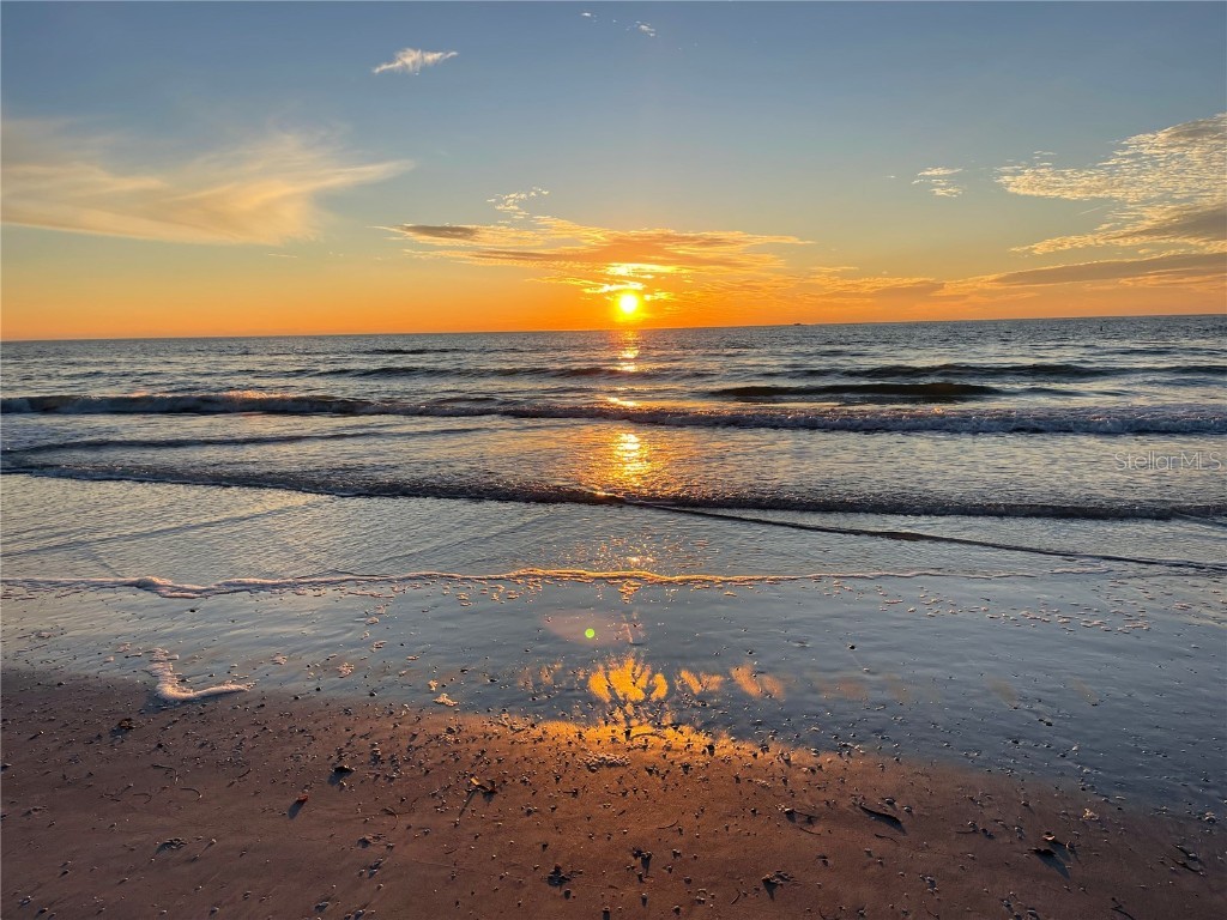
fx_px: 886
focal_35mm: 25
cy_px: 460
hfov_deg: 69.4
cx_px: 614
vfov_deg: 54.9
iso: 32
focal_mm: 5.1
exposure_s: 1/2123
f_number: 1.6
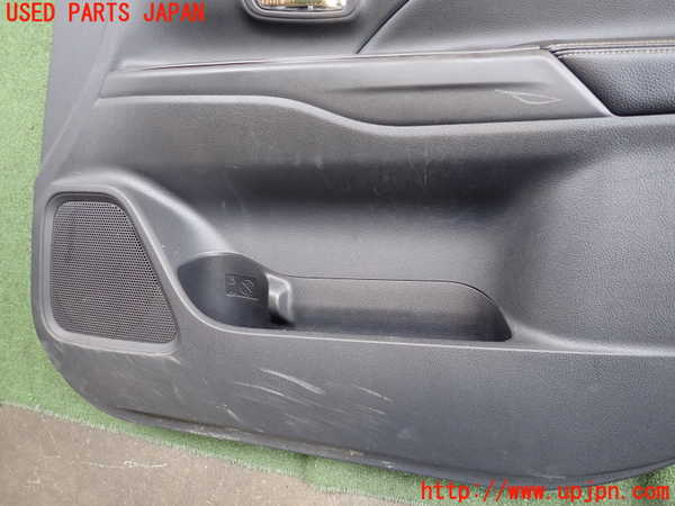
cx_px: 338
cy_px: 253
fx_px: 487
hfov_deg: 69.4
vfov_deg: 54.9
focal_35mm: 25
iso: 200
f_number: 2
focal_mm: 4.5
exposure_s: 1/60
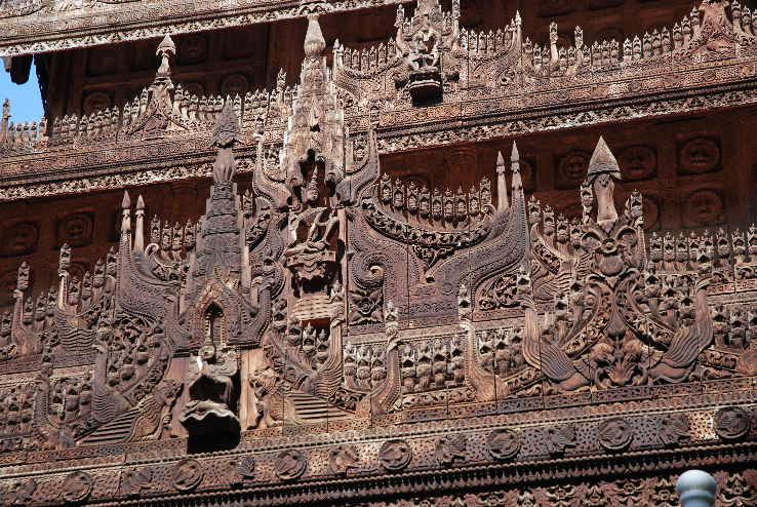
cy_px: 254
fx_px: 1958
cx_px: 378
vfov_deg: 14.7
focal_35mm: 93
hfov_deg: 21.9
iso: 200
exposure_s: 1/250
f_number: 4.5
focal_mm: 62
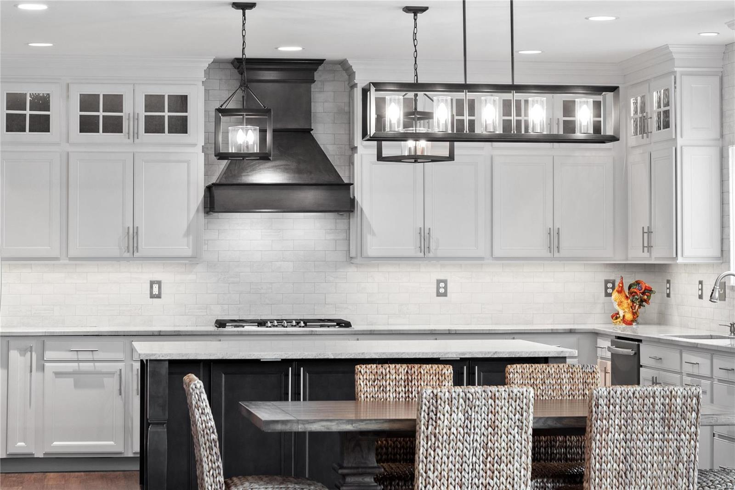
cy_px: 245
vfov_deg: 15.5
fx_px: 1796
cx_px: 368
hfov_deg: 23.1
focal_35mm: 88
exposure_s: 1/6
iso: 400
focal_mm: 44
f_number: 6.3
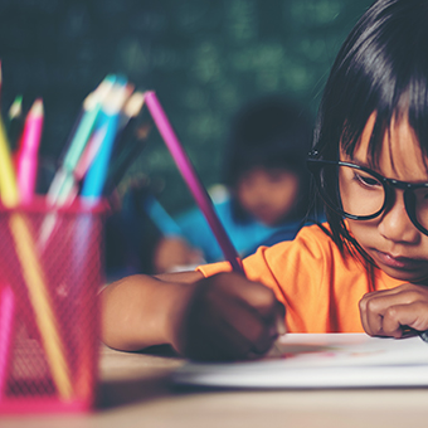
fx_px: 1049
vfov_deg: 23.1
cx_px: 357
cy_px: 205
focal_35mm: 75
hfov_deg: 22.7
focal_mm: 50
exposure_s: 1/200
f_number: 2
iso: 100
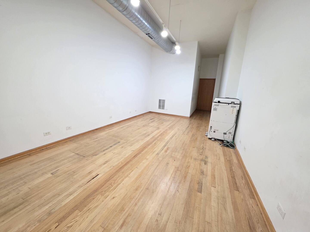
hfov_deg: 106.2
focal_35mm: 13
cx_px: 155
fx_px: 116
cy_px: 116
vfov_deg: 89.9
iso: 500
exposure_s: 1/60
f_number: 1.9
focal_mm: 2.2
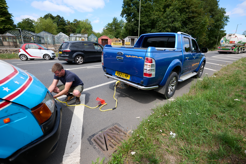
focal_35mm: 16
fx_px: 113
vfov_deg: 72.1
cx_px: 123
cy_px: 82
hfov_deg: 95.0
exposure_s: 1/800
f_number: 5.6
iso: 250
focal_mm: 16.5
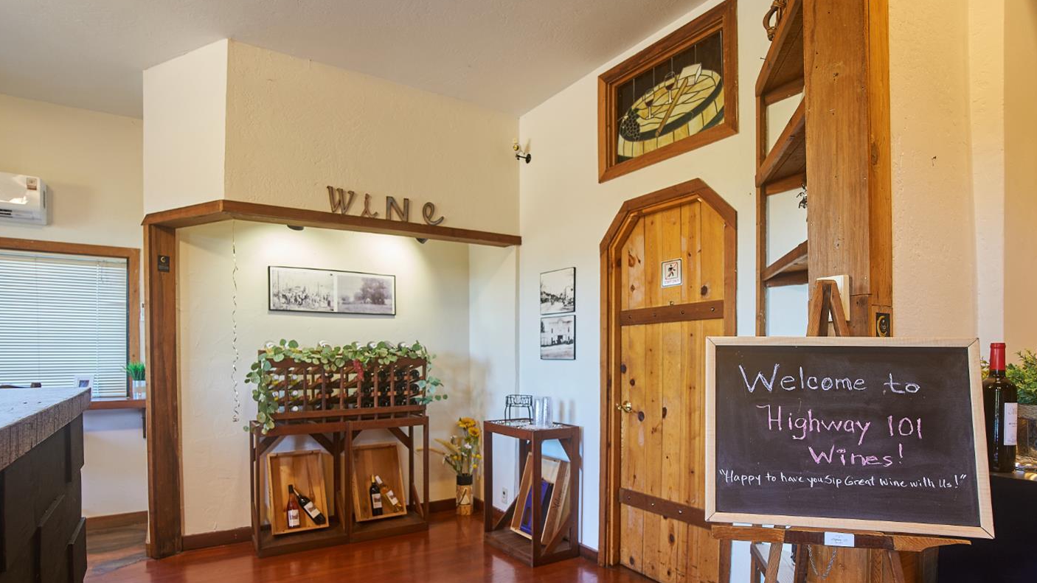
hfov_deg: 89.6
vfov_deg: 57.9
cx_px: 513
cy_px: 347
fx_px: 522
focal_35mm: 19
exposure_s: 1/4
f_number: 4
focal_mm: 17
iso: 400
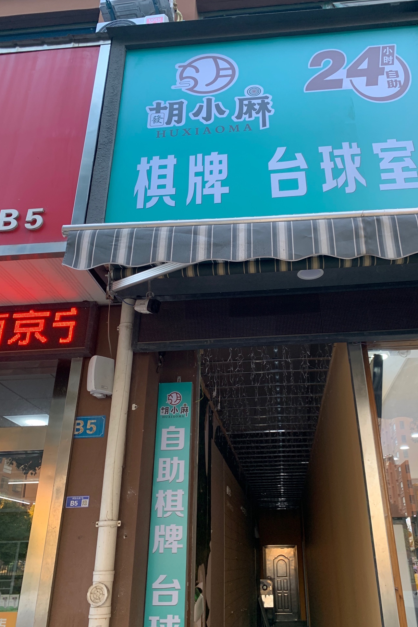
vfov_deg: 65.5
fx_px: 488
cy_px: 321
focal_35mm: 28
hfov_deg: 46.2
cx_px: 242
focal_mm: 4.25
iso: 80
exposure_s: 1/84
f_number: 1.8
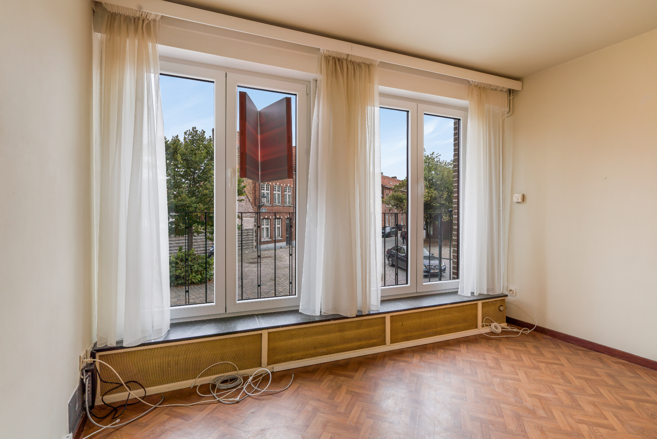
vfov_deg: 73.8
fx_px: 292
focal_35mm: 16
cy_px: 220
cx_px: 328
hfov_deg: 96.7
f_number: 10
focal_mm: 16
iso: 100
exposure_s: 1/20
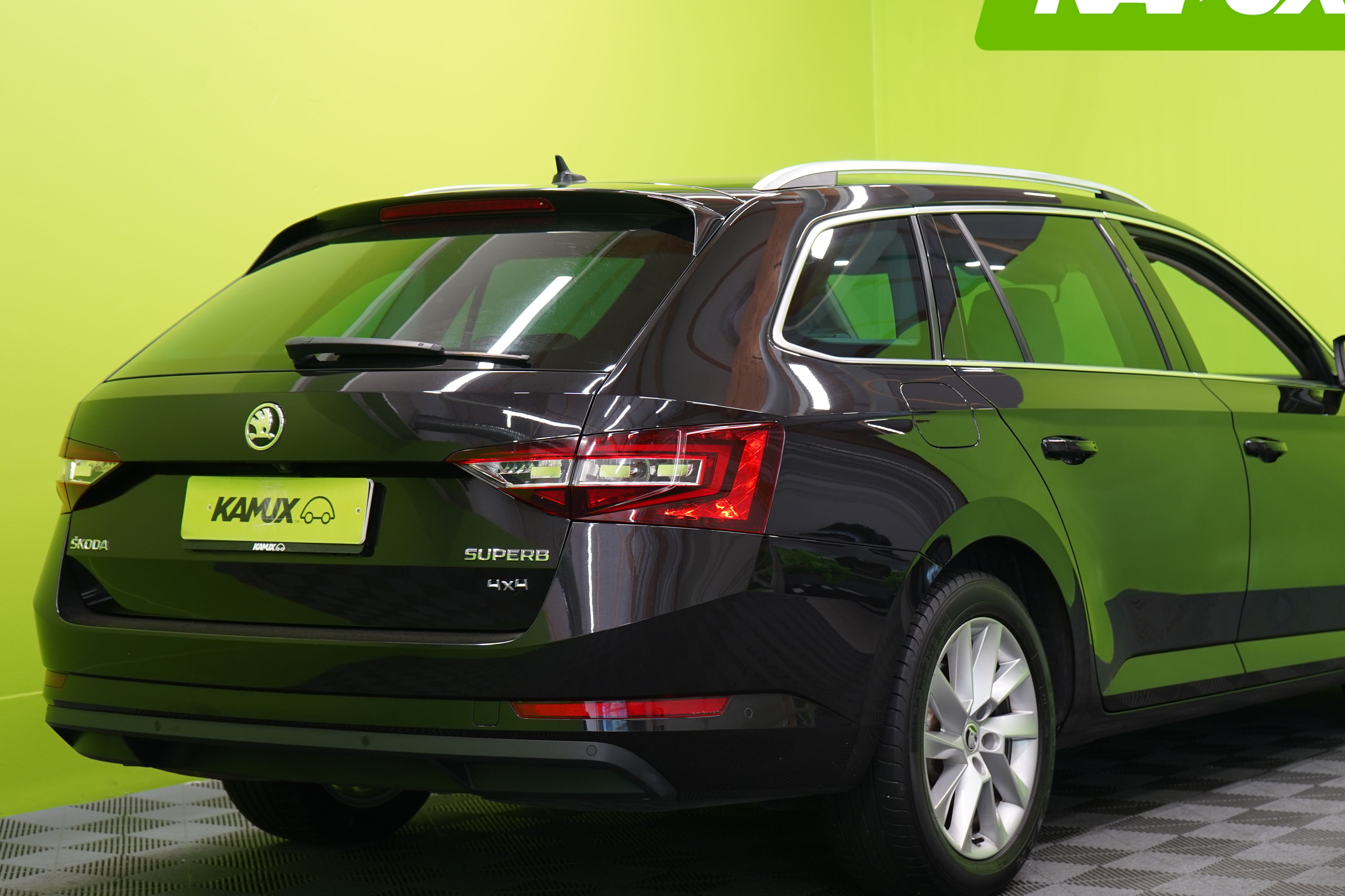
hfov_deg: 28.4
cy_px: 411
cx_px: 764
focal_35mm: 71
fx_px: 2652
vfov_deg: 19.2
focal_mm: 57
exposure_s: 1/25
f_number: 5
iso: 400
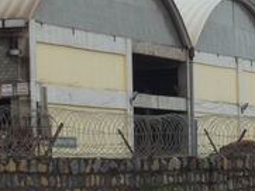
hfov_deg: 7.5
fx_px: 1953
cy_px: 93
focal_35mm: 265
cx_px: 175
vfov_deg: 5.6
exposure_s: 1/400
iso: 64
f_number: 5.2
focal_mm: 17.1
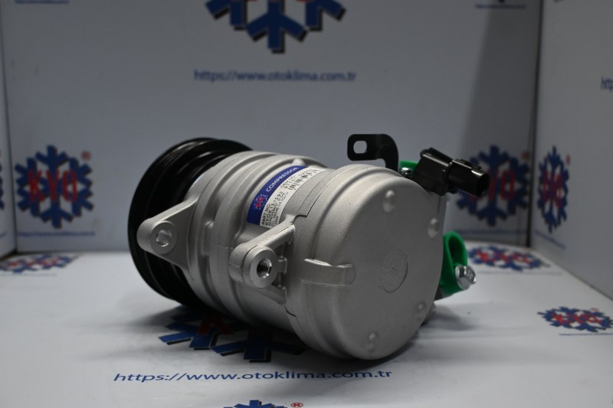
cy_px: 204
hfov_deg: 51.3
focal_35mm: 38
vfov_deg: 35.5
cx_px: 306
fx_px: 638
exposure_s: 1/125
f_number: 4.2
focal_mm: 25
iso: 640
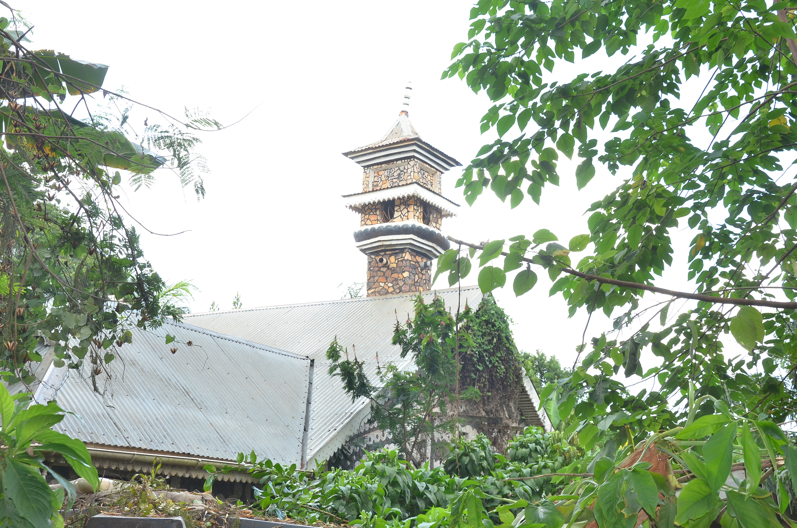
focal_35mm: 51
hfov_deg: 39.0
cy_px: 264
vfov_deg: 26.4
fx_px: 1127
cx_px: 398
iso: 500
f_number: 7.1
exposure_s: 1/160
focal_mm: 34
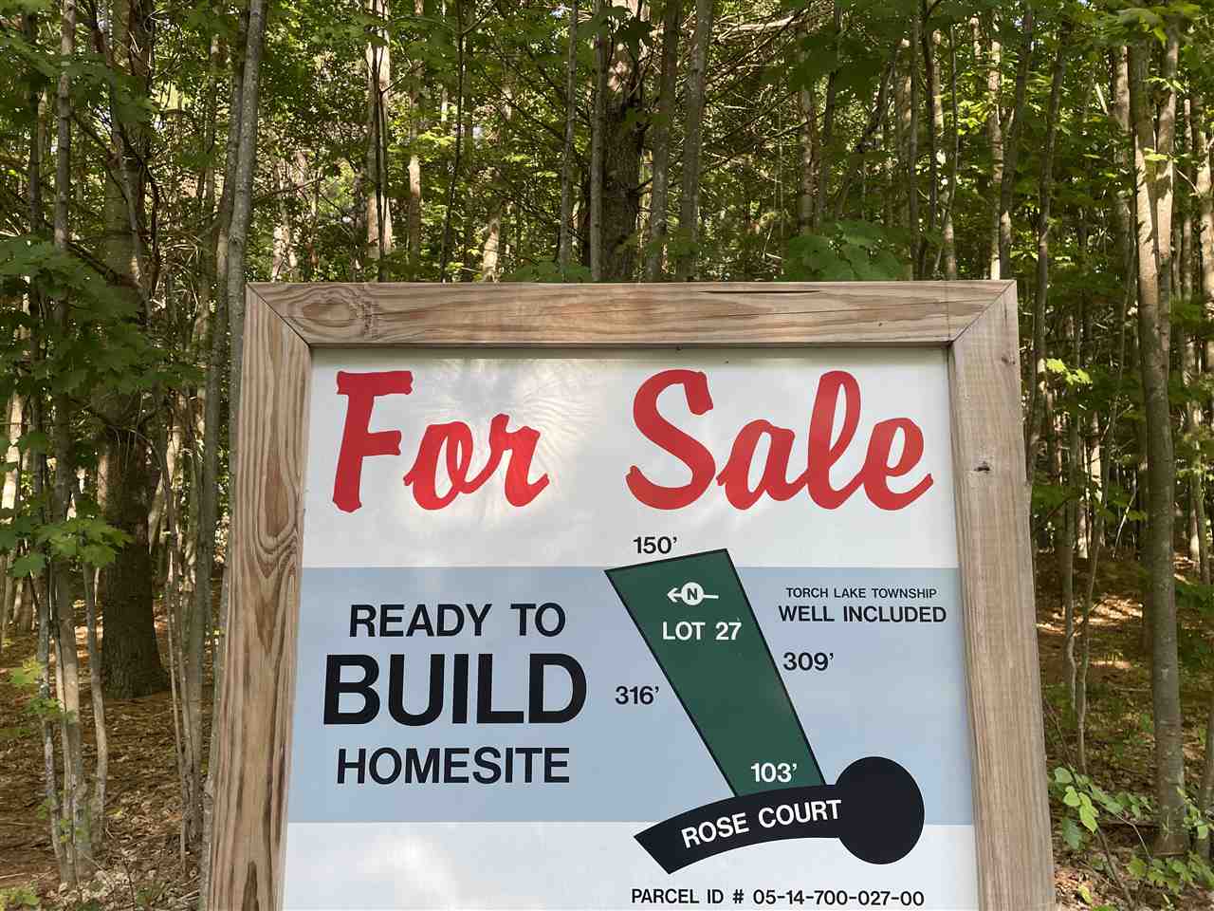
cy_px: 456
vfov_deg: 53.1
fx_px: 912
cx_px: 607
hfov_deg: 67.3
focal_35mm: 26
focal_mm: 4.2
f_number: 1.6
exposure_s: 1/121
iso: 40
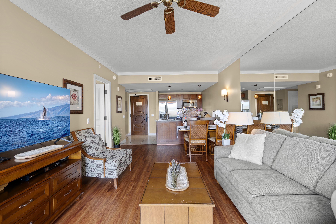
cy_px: 112
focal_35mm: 16
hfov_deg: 96.7
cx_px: 168
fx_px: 149
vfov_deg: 73.7
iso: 100
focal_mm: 16
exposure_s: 1
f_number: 8
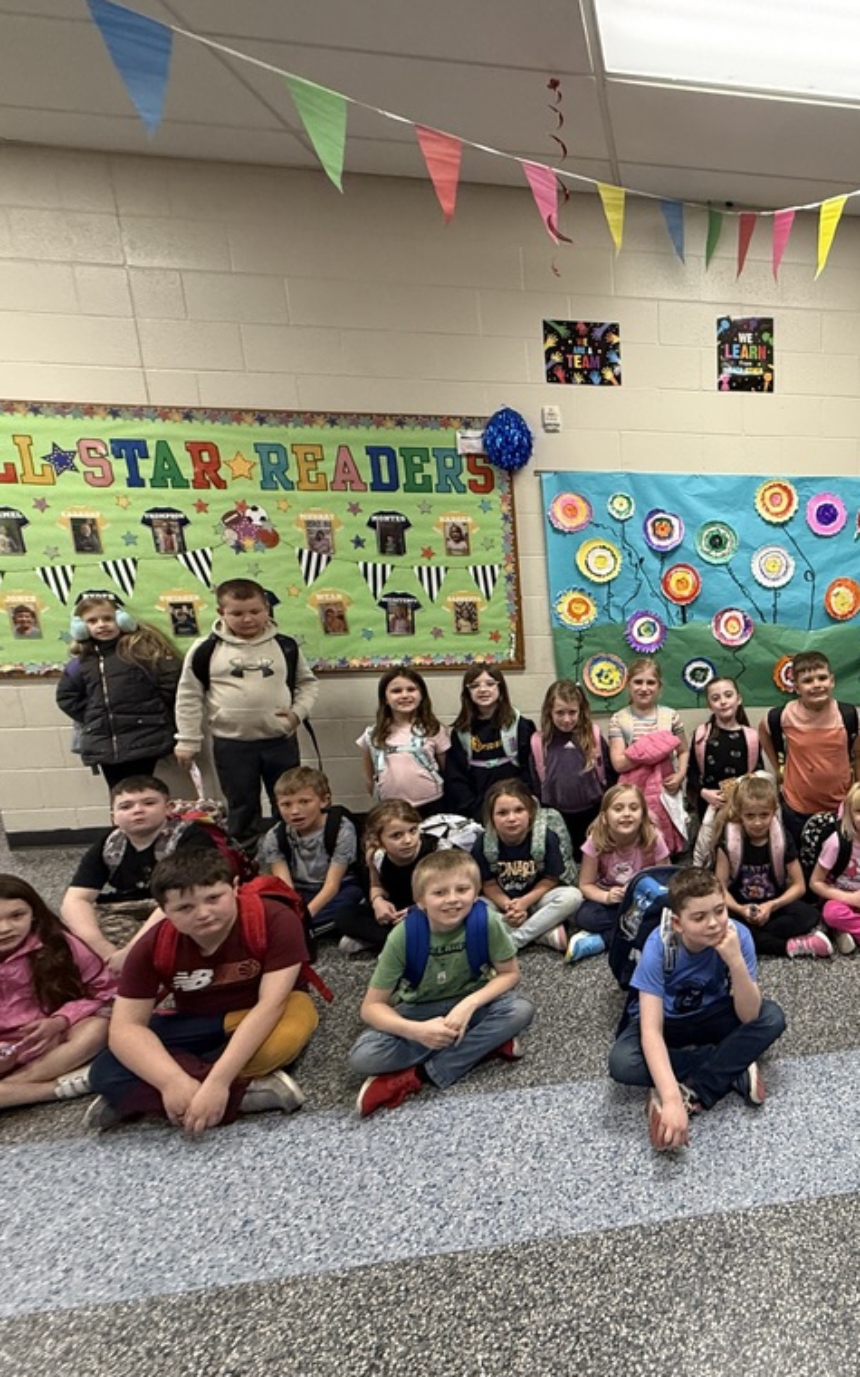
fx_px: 750
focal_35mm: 20
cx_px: 813
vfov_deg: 85.1
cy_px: 687
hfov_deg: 50.9
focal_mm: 2.22
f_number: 2.2
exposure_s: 1/60
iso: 400
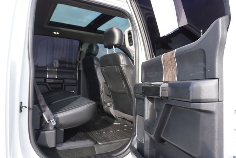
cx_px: 118
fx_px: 177
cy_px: 79
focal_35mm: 27
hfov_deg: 67.3
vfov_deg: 48.0
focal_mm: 18
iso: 100
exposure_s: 1/80
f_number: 4.5
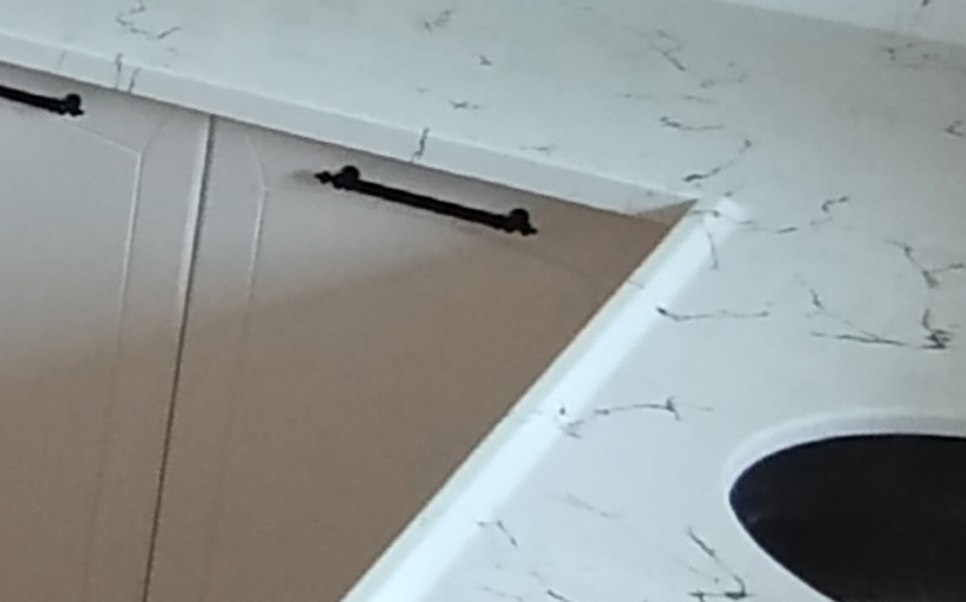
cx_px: -670
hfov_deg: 18.1
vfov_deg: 13.6
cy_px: 145
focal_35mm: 96
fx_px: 2526
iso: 320
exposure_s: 1/100
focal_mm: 1.65
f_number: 2.2
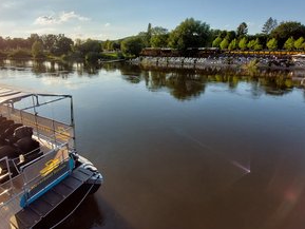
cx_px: 123
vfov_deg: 71.3
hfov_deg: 86.7
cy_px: 98
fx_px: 159
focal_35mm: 18
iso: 50
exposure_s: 1/841
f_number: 2.2
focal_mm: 1.74
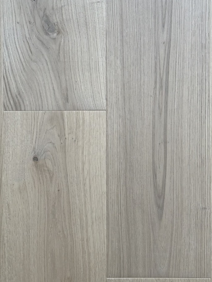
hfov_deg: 21.9
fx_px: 547
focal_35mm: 67
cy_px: 184
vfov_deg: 28.8
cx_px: 101
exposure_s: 1/122
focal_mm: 6.76
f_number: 1.78
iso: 50
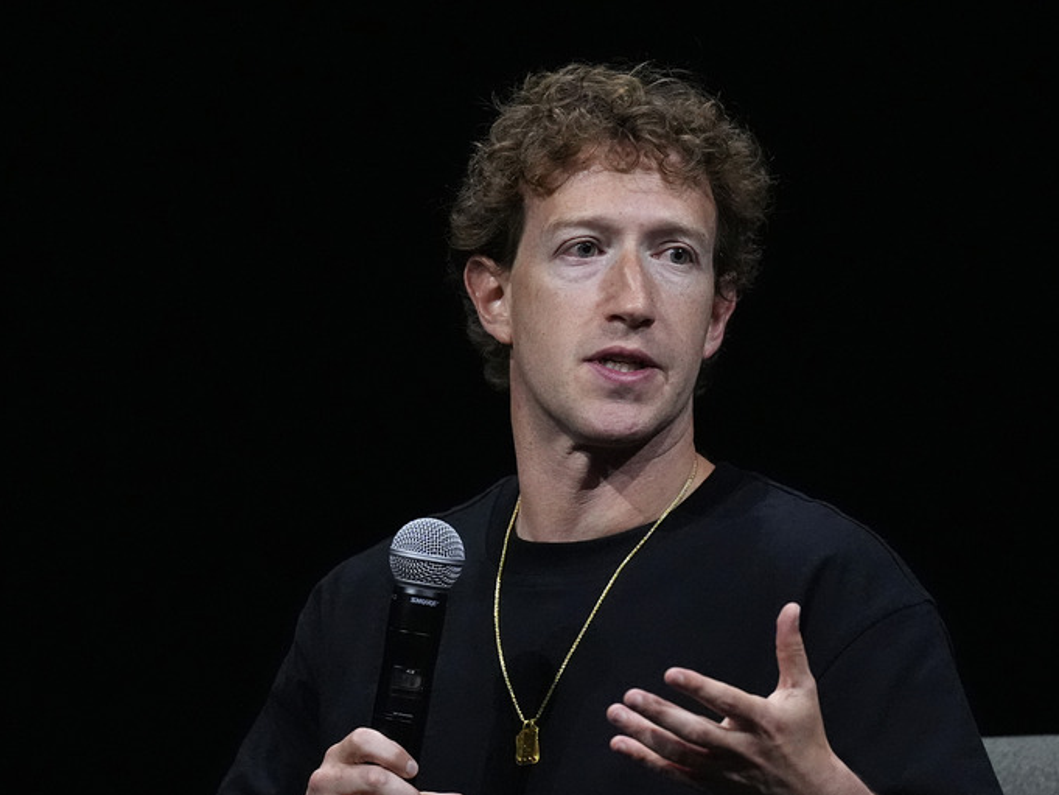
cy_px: 402
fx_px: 30323
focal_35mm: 991
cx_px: 600
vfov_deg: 1.5
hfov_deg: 2.0
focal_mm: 600
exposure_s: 1/400
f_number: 4
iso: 8000
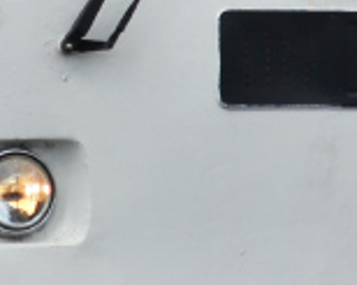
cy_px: -400
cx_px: -158
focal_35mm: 653
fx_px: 6895
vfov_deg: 2.4
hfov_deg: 3.0
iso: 100
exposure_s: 1/800
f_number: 5.6
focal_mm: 55
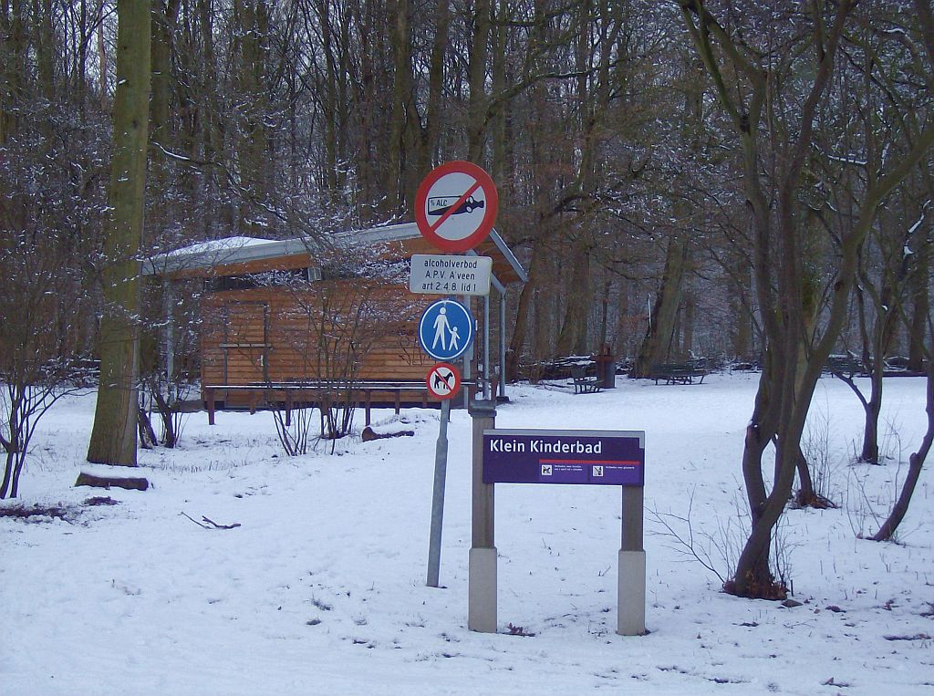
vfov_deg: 20.9
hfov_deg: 27.8
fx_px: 1884
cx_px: 467
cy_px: 348
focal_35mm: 70
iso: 100
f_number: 3.7
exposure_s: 1/321
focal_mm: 11.6
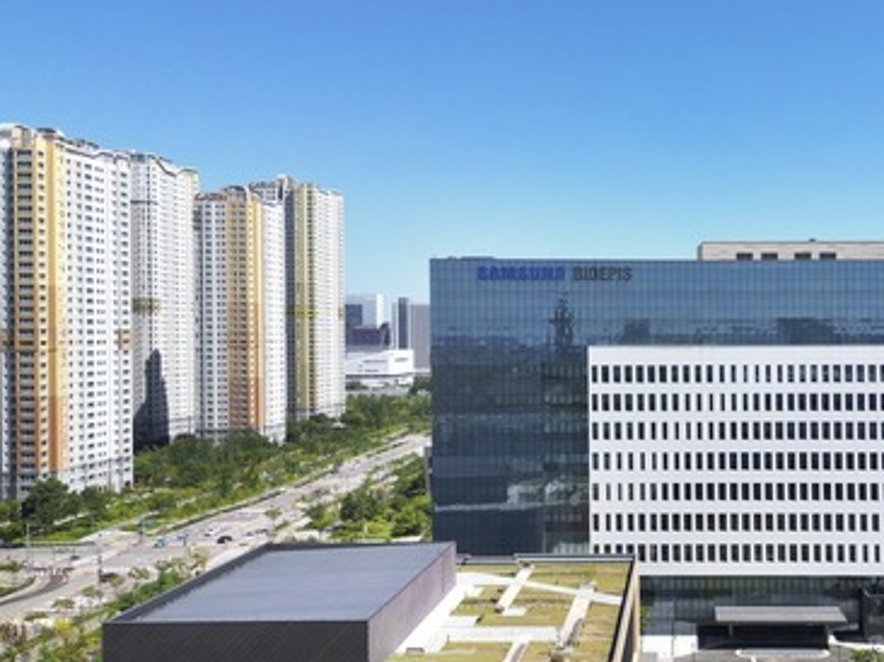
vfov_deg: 34.3
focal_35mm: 42
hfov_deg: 43.0
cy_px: 324
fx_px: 1072
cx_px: 691
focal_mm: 6.72
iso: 100
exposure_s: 1/2000
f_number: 1.7
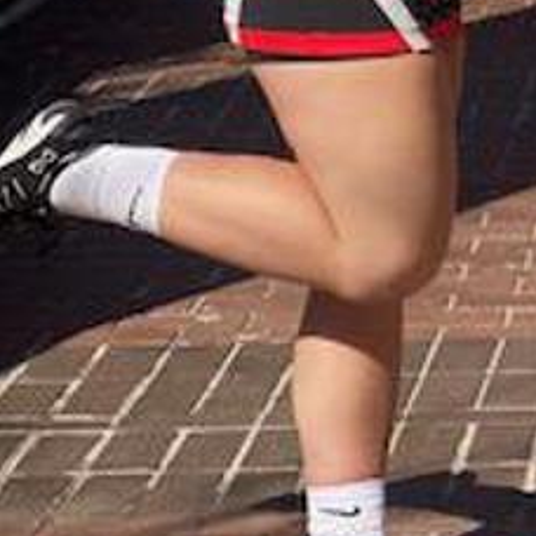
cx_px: 750
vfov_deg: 8.4
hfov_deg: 8.3
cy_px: -183
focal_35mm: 206
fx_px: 3609
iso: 20
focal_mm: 6
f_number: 2
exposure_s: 1/1261
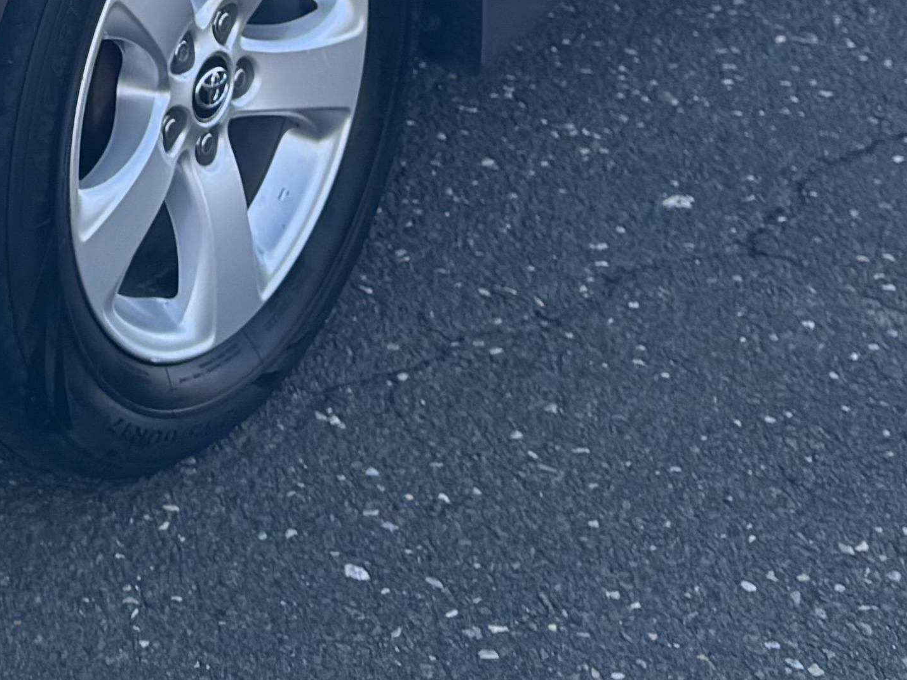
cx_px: -266
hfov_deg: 19.0
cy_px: -467
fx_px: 2515
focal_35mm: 96
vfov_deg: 14.0
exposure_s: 1/1524
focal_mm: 6.76
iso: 80
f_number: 1.78
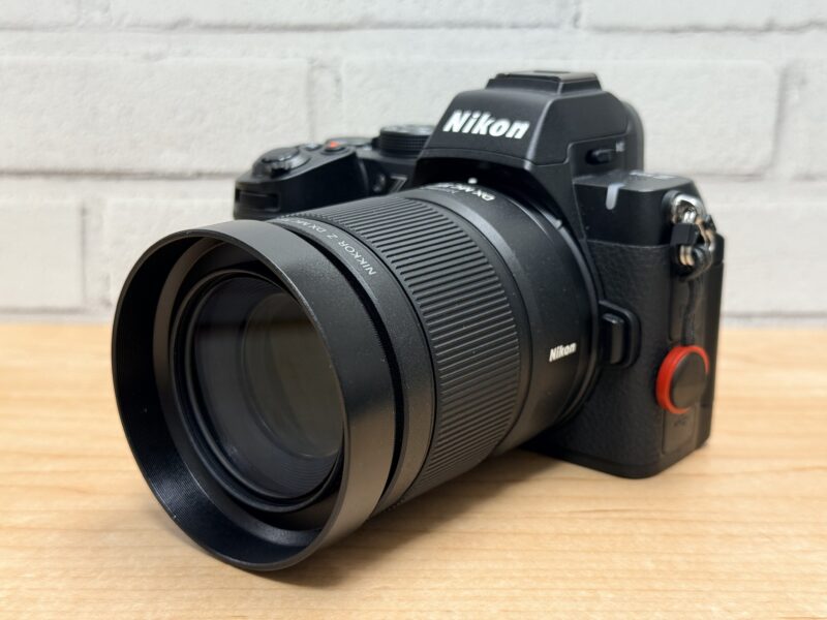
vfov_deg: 30.3
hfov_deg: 39.7
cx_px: 414
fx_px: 1147
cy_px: 310
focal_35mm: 48
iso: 80
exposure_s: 1/53
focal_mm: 6.76
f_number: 1.78
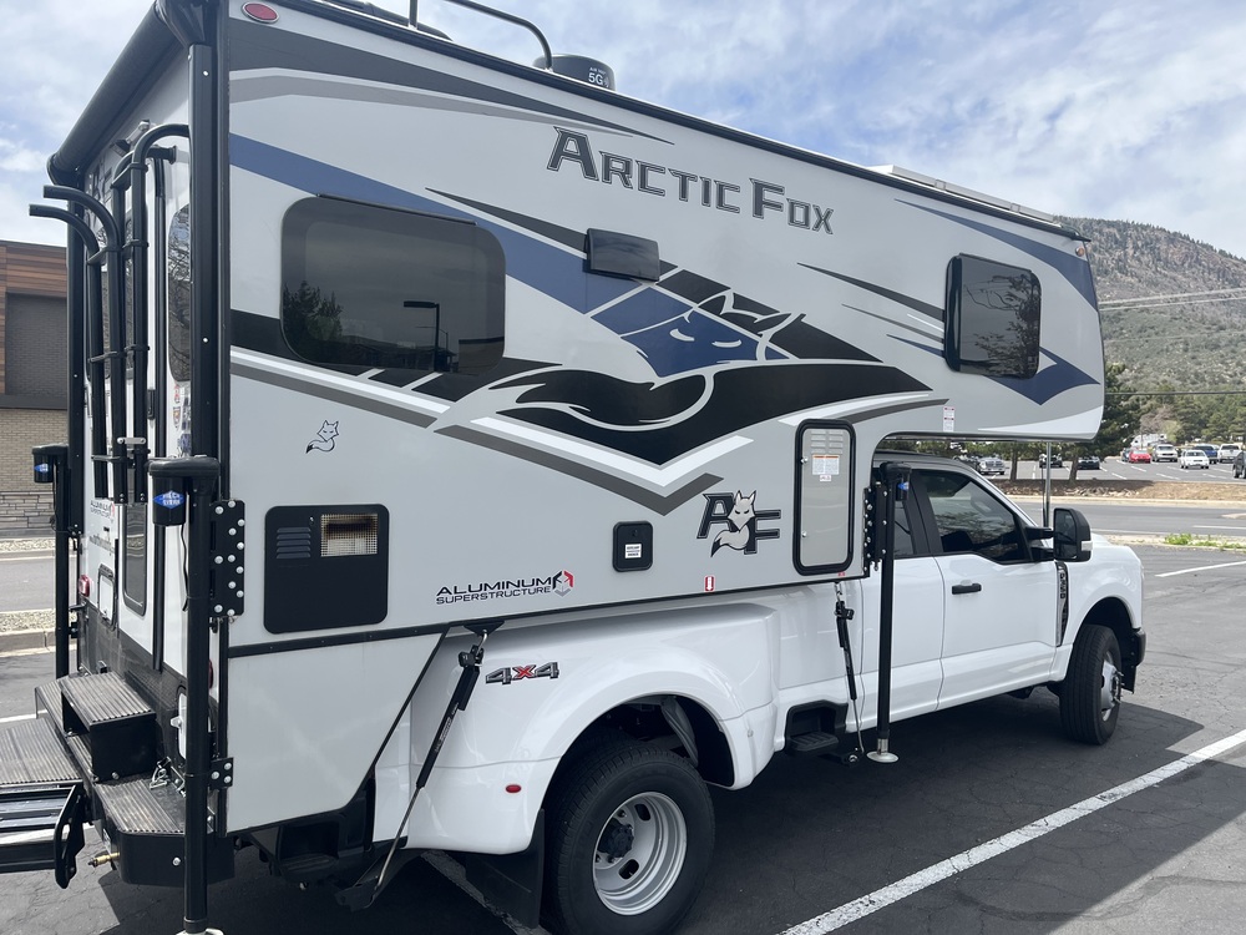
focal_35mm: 26
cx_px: 623
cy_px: 468
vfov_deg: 53.1
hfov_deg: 67.3
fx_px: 936
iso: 50
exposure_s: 1/2825
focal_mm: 5.1
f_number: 1.6
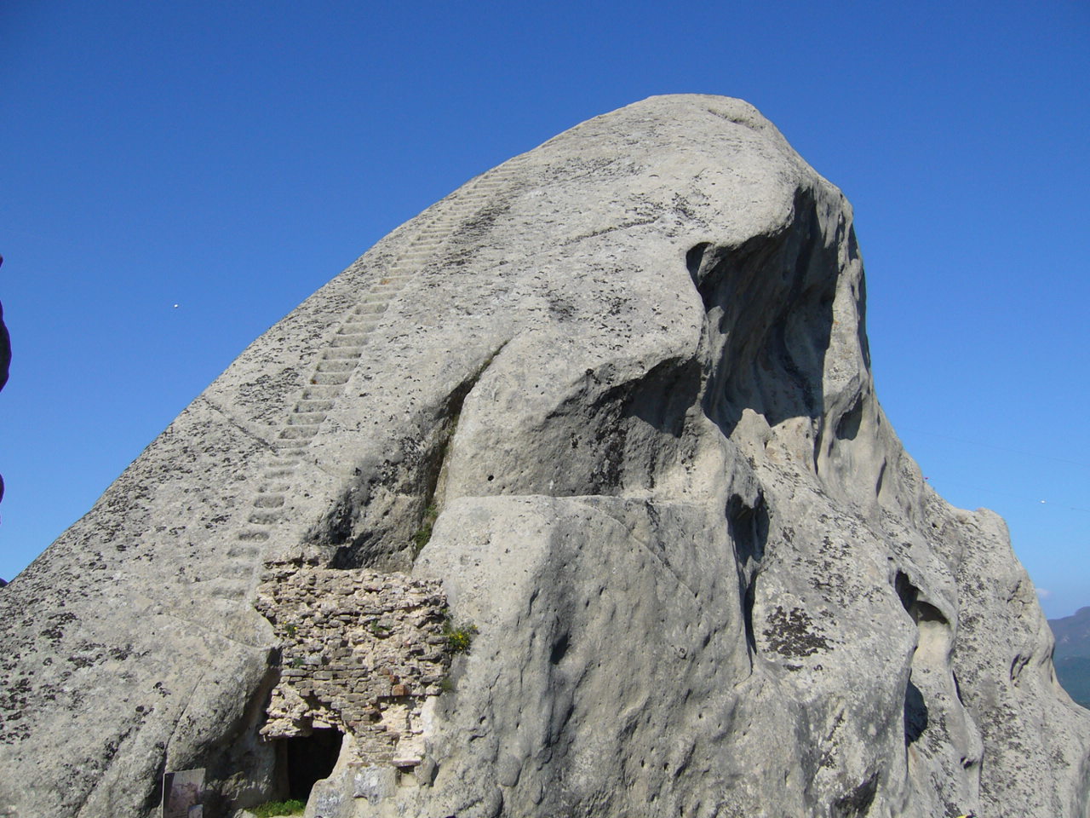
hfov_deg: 52.6
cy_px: 409
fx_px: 1102
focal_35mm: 35
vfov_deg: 40.7
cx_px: 545
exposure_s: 1/500
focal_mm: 5.8
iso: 80
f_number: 5.6
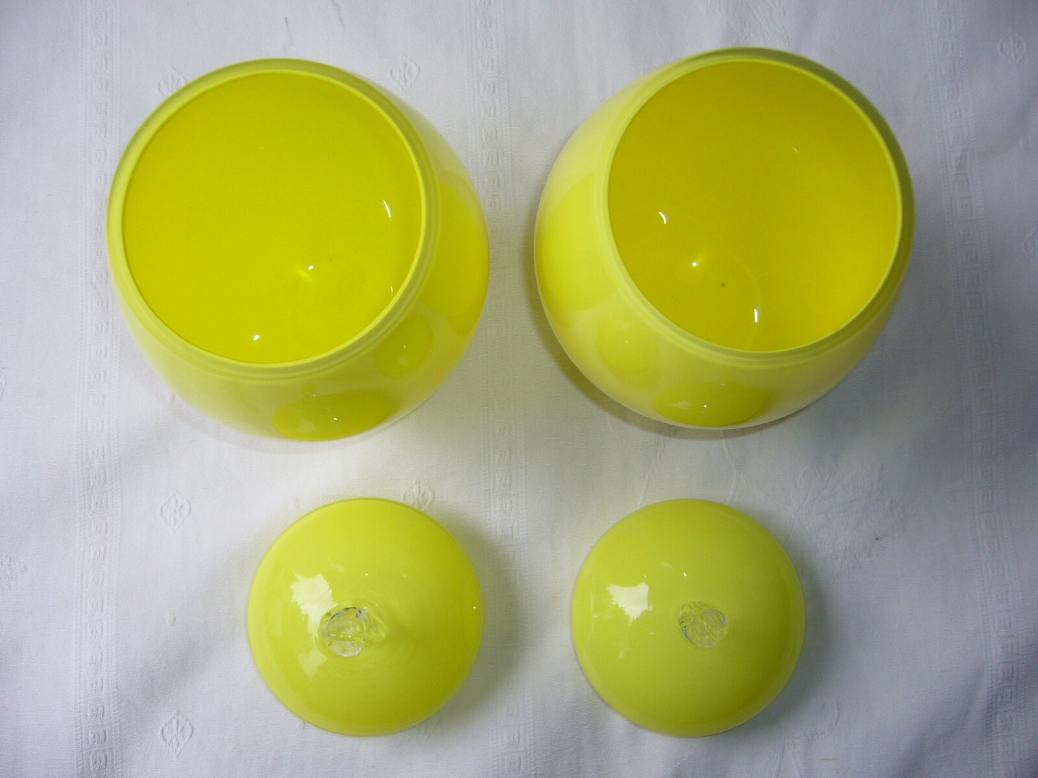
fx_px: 1050
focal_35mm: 35
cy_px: 389
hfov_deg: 52.6
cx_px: 519
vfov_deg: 40.7
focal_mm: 5.8
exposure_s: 1/80
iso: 80
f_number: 2.8
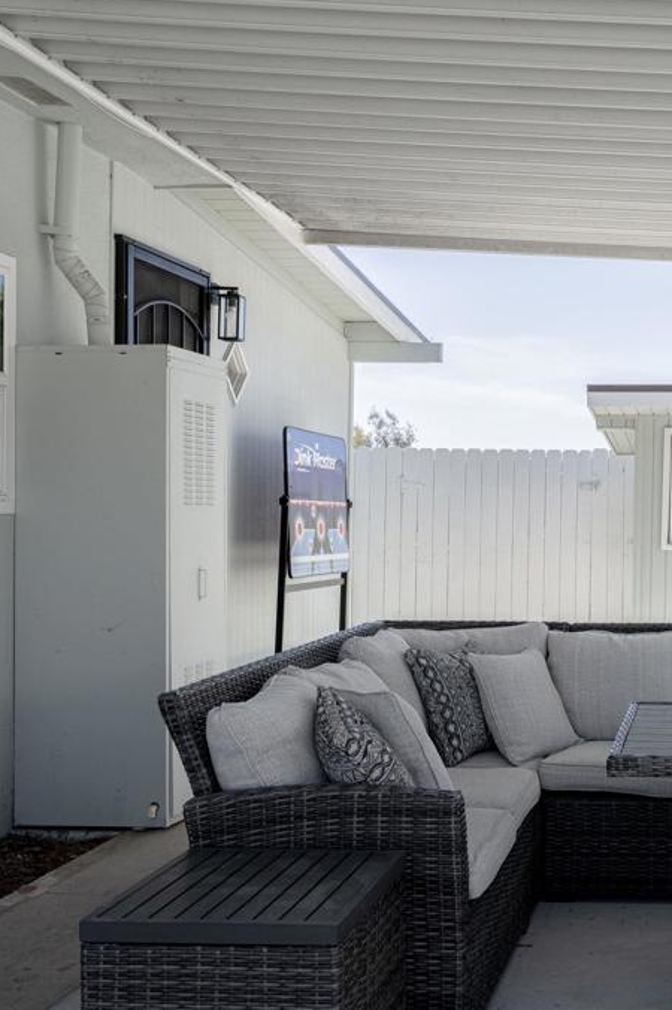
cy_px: 504
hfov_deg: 27.1
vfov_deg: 41.9
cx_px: 665
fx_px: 1317
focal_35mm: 47
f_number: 10
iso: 200
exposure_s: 1/250
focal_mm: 31
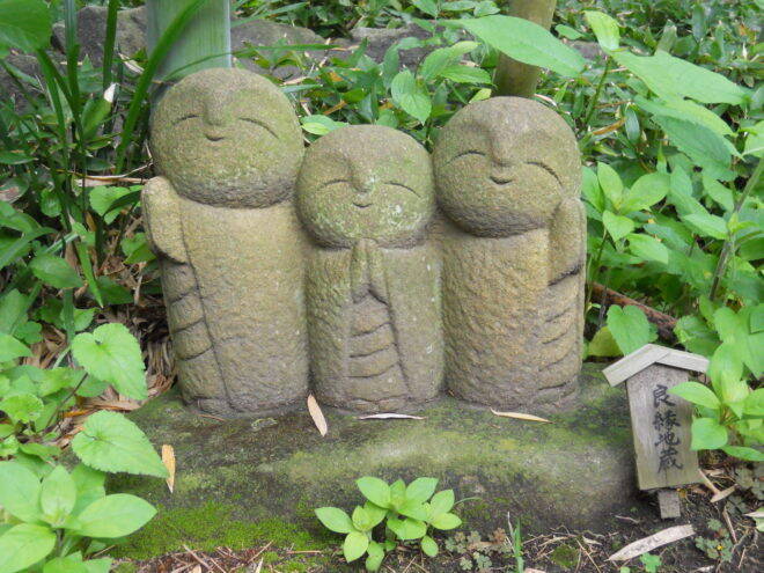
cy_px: 286
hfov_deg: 45.8
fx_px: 905
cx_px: 382
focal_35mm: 41
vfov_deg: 35.1
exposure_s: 1/200
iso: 400
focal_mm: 7.3
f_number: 3.2
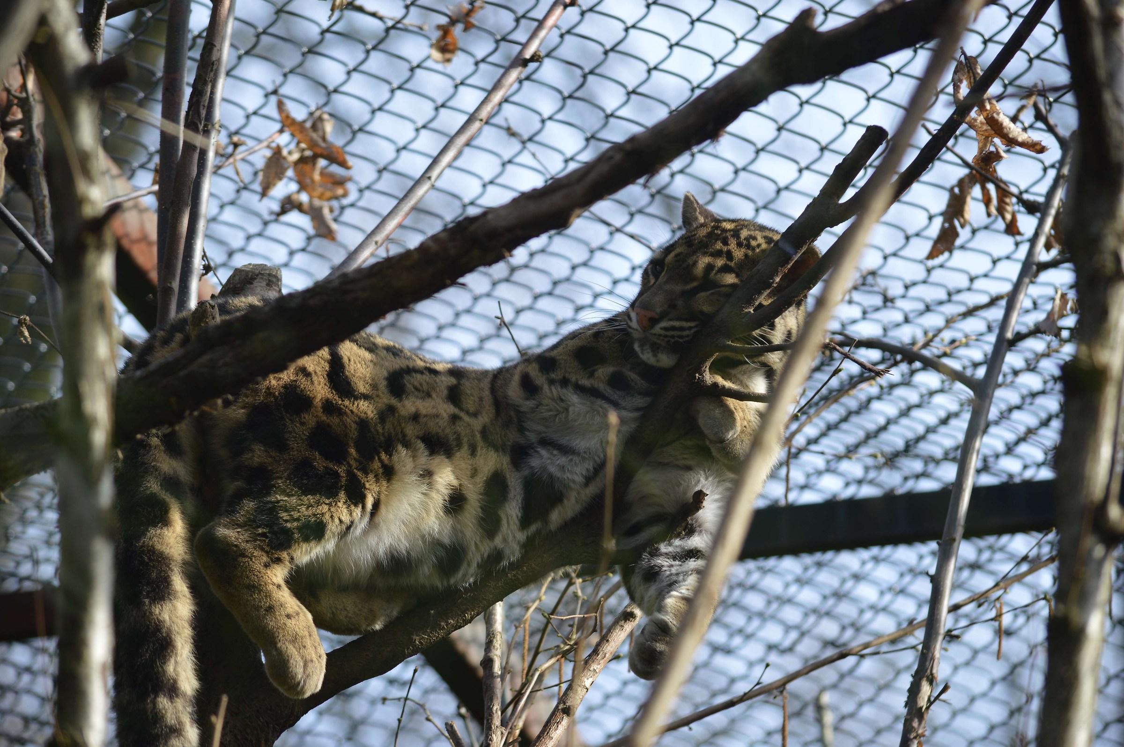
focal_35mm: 202
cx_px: 562
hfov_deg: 10.2
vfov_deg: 6.8
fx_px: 6316
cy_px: 374
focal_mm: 135
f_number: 4.8
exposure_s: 1/200
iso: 100
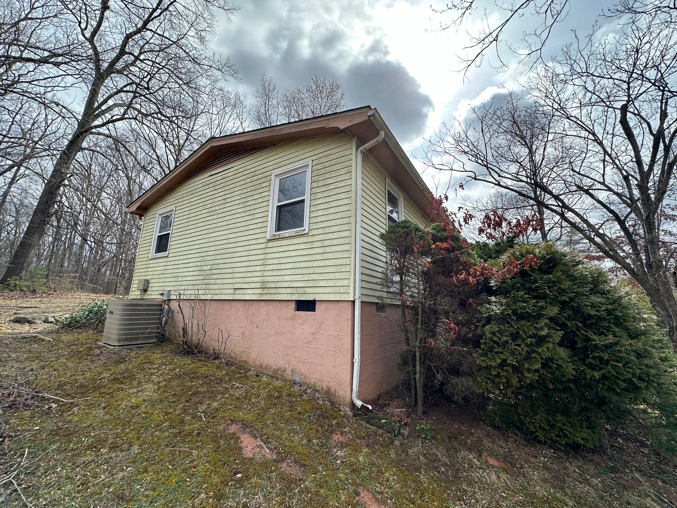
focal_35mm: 14
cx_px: 338
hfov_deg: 102.1
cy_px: 254
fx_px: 274
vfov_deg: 85.7
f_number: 2.2
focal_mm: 2.22
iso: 40
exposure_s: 1/1247
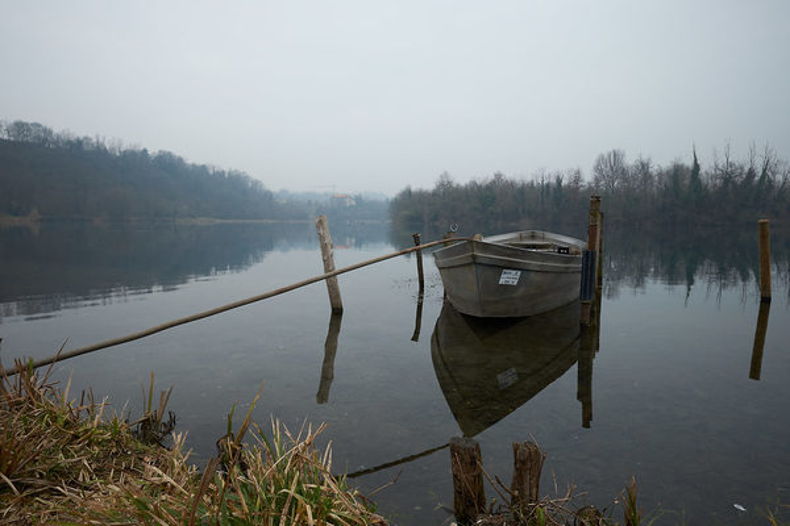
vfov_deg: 59.5
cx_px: 395
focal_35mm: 21
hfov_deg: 81.2
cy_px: 263
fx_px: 461
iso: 200
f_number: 11
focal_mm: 14
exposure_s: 1/60
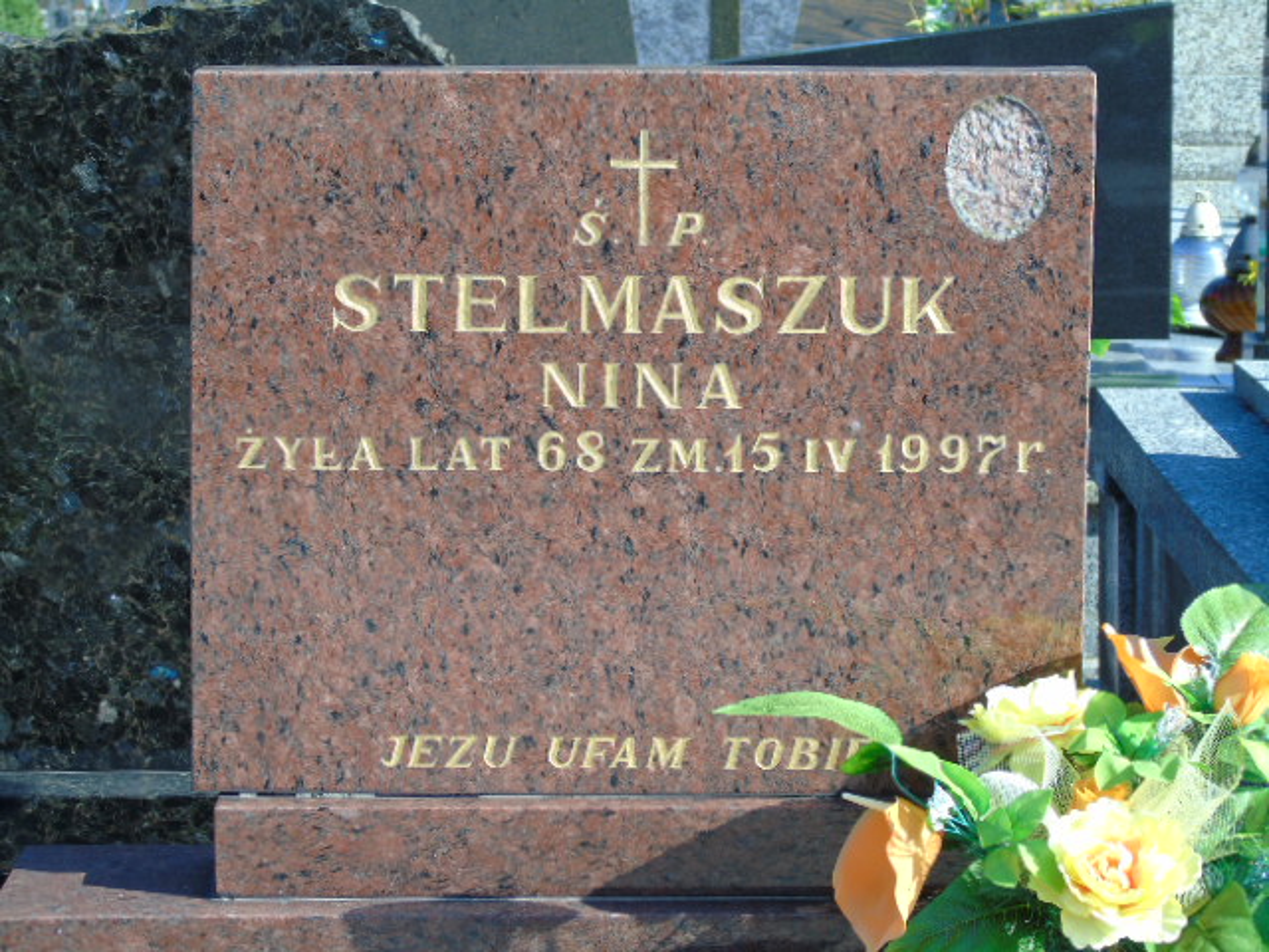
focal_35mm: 124
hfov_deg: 15.9
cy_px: 476
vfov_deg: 12.0
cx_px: 634
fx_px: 4546
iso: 80
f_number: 4.6
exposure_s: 1/200
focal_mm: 22
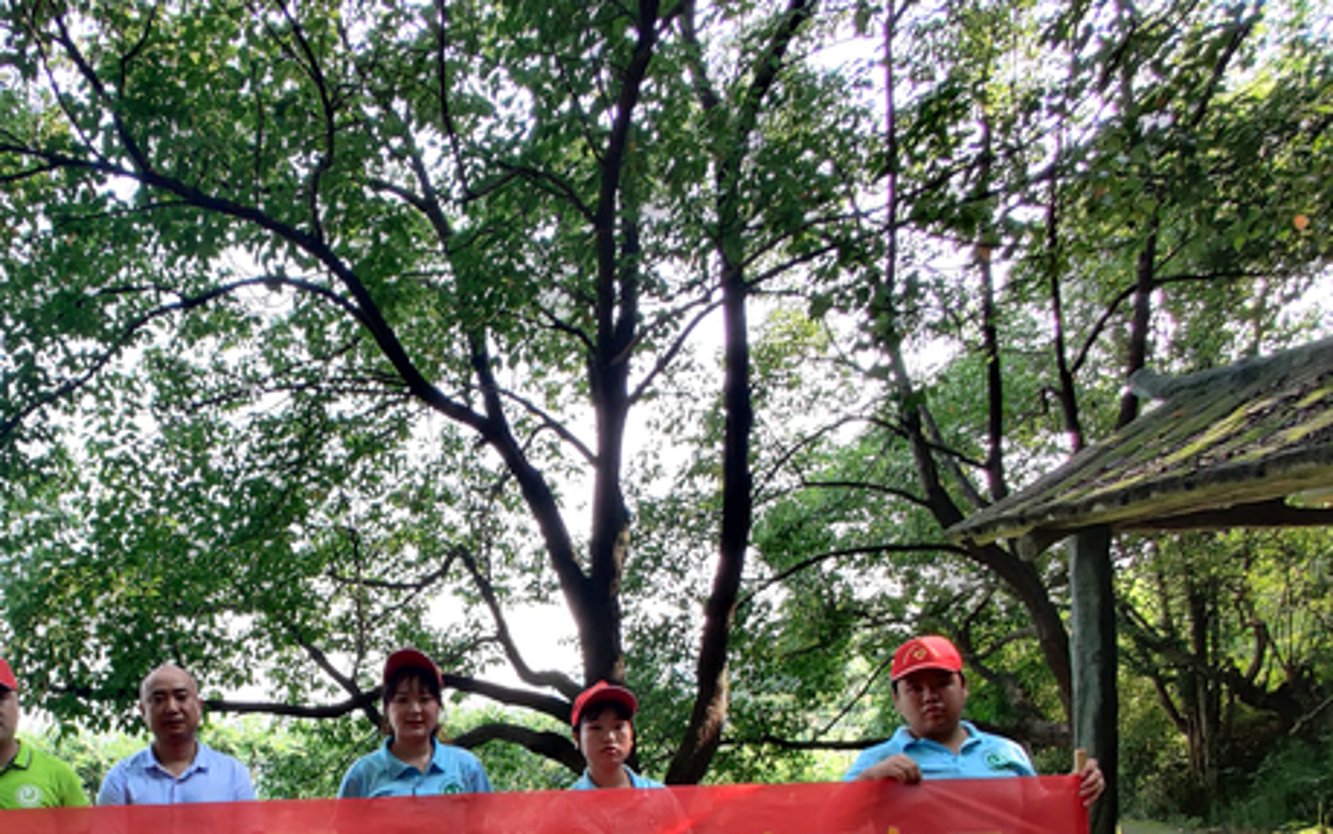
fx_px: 872
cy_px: 764
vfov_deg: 45.8
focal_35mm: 24
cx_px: 346
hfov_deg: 70.2
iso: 200
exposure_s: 1/50
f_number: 2.2
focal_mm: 2.25
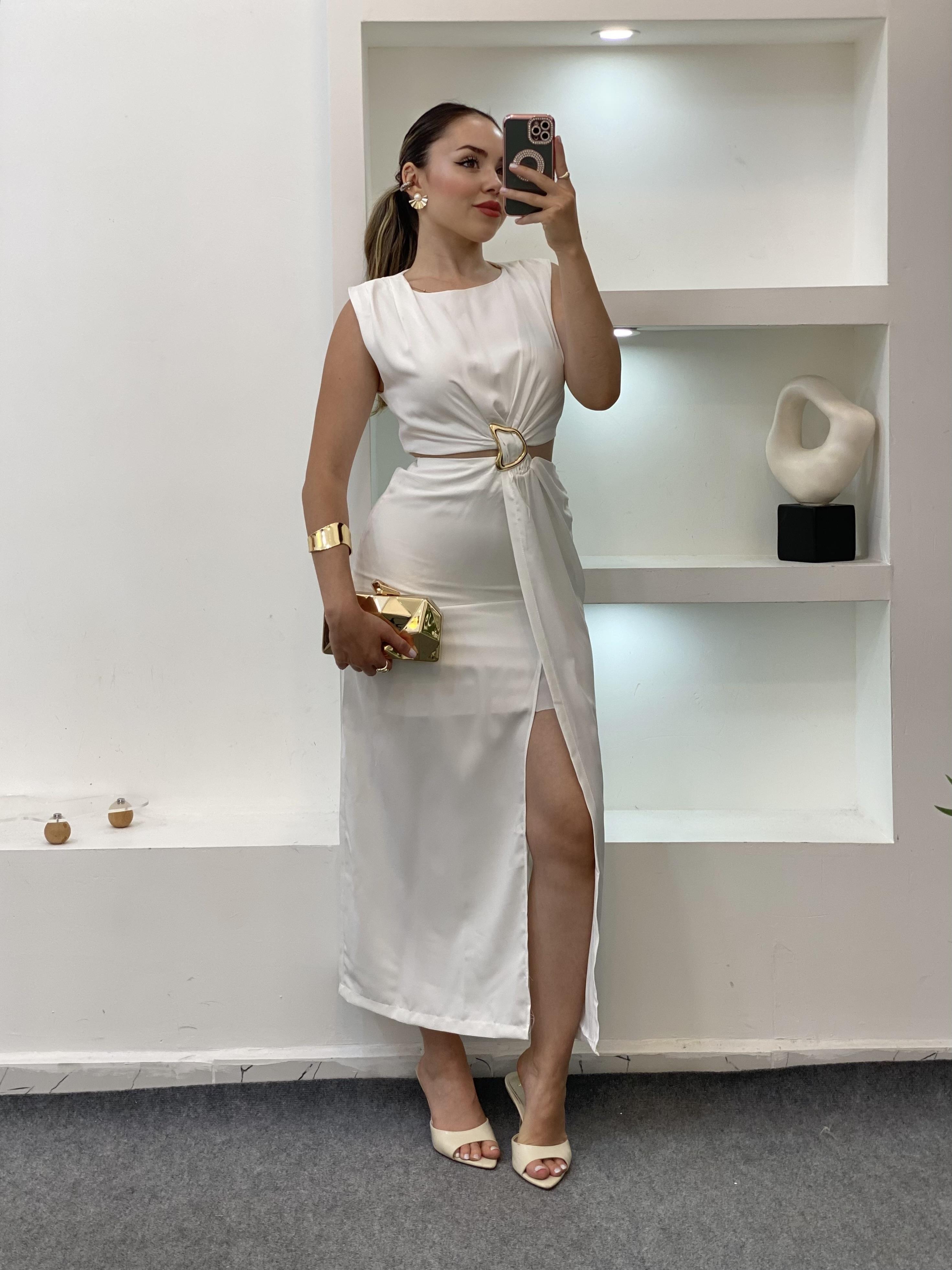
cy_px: 635
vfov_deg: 36.8
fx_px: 1907
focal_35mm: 52
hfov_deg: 28.0
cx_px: 476
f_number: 2
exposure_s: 1/100
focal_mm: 6
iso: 50
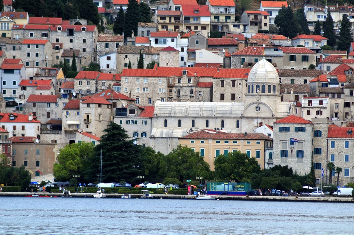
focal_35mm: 375
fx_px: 3682
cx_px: 177
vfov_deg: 3.7
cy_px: 118
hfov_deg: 5.5
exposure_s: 1/640
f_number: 5.6
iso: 200
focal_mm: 250
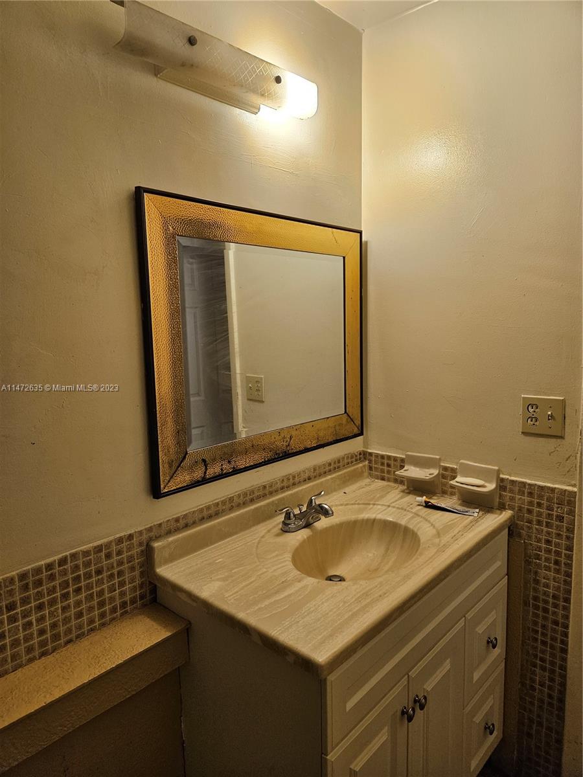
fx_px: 516
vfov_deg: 73.9
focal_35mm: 23
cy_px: 388
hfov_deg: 58.9
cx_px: 292
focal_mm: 5.4
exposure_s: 1/120
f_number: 1.8
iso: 200
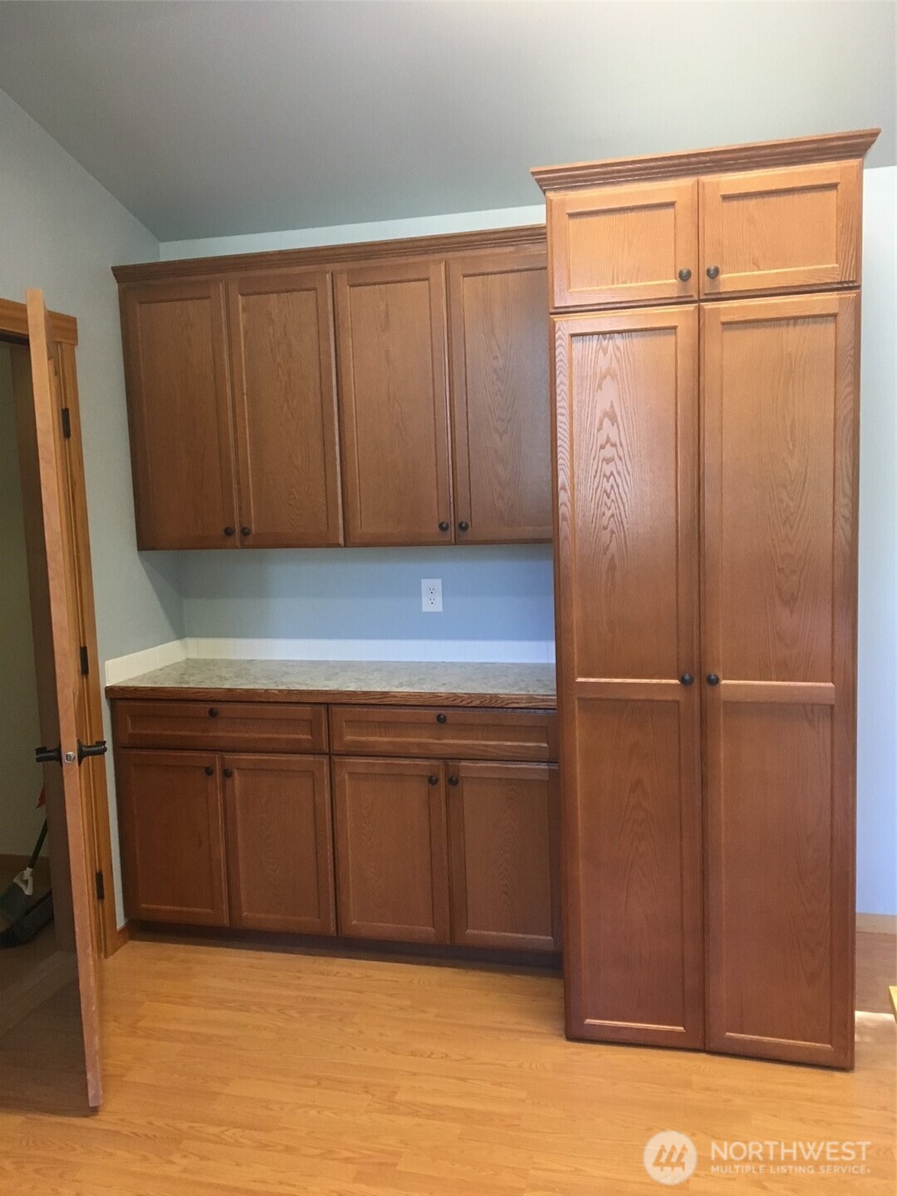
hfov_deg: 48.2
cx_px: 448
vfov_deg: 61.7
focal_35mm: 29
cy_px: 598
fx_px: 1002
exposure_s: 1/30
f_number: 2.2
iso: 125
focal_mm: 4.15
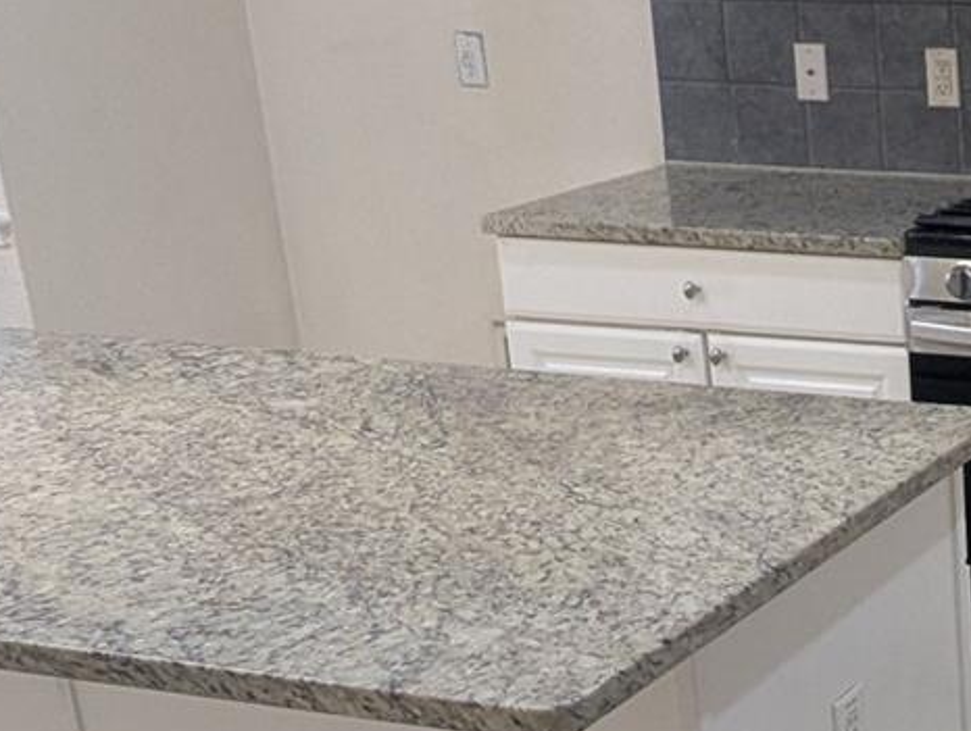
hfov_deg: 24.3
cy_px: 596
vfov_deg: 20.8
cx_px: 1263
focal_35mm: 70
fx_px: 1967
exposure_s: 1/24
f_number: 2.2
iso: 68
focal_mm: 2.35
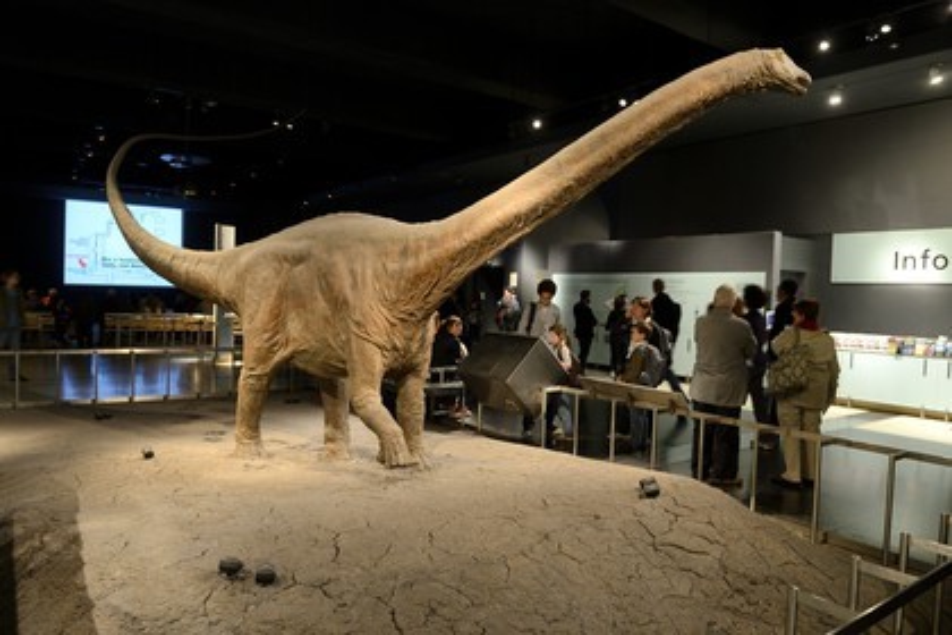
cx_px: 476
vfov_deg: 53.1
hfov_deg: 73.7
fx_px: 635
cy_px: 318
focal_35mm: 24
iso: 1600
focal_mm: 24
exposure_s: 1/15
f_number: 3.5
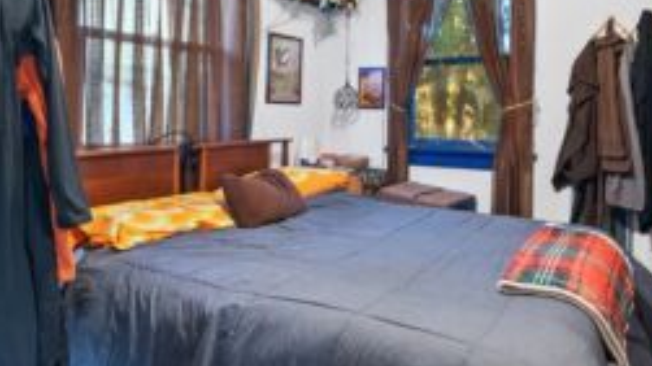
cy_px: 139
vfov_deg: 45.6
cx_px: 421
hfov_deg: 72.4
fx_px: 432
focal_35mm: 25
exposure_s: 6
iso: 100
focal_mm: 10
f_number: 8
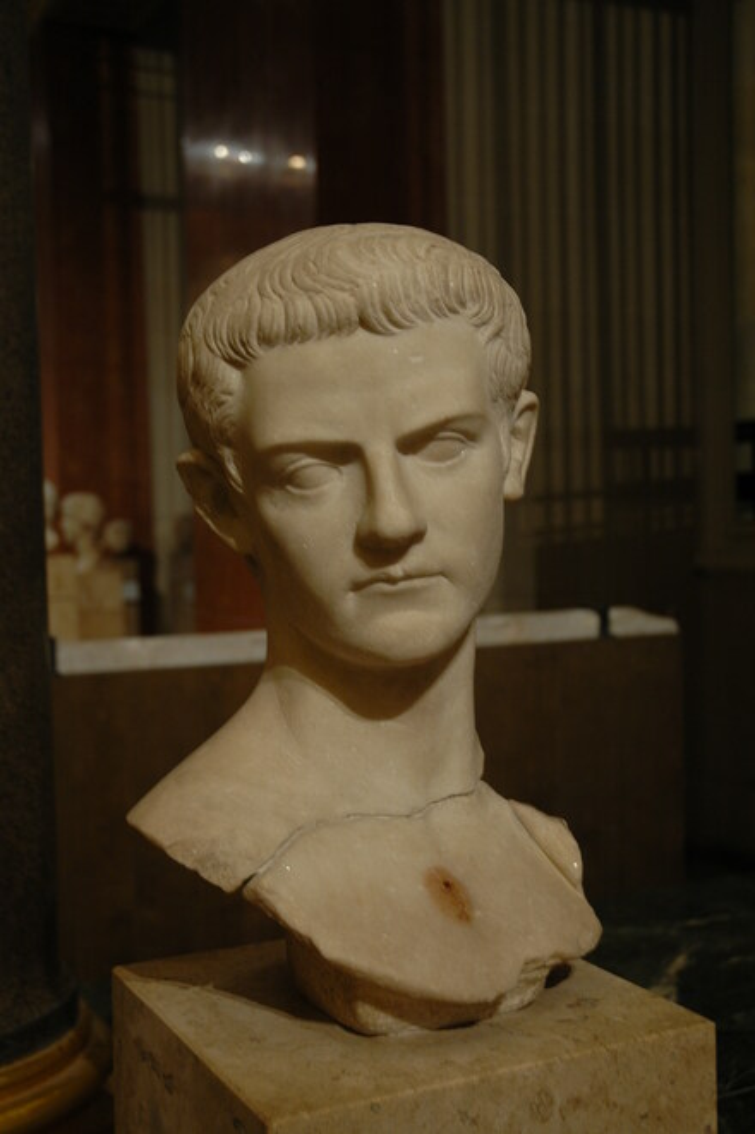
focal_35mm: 46
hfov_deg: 28.9
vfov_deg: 42.3
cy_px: 567
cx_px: 378
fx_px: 1464
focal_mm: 31
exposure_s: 1/8
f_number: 4
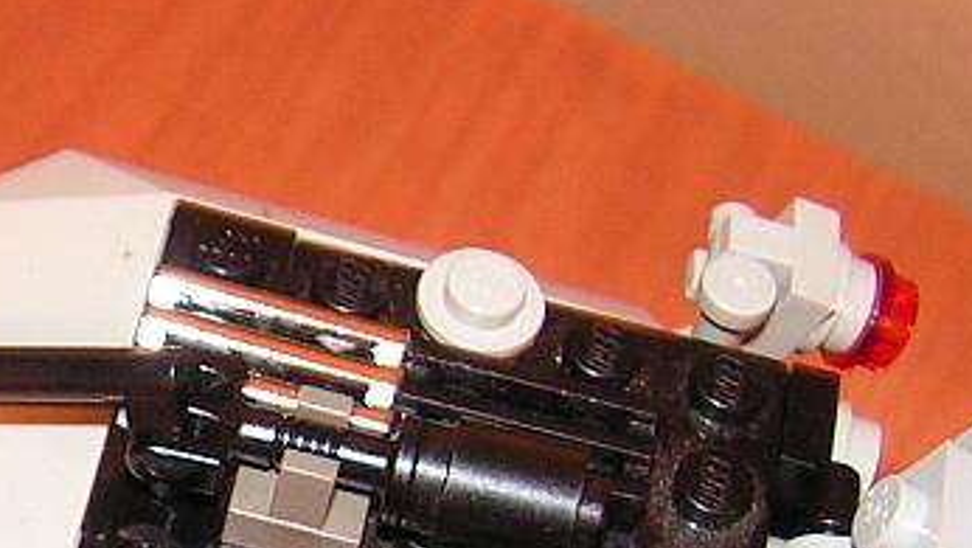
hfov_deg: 17.8
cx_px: -115
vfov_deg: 10.4
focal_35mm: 116
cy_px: 570
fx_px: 2991
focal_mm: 6
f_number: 3.2
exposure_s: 1/4
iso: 100
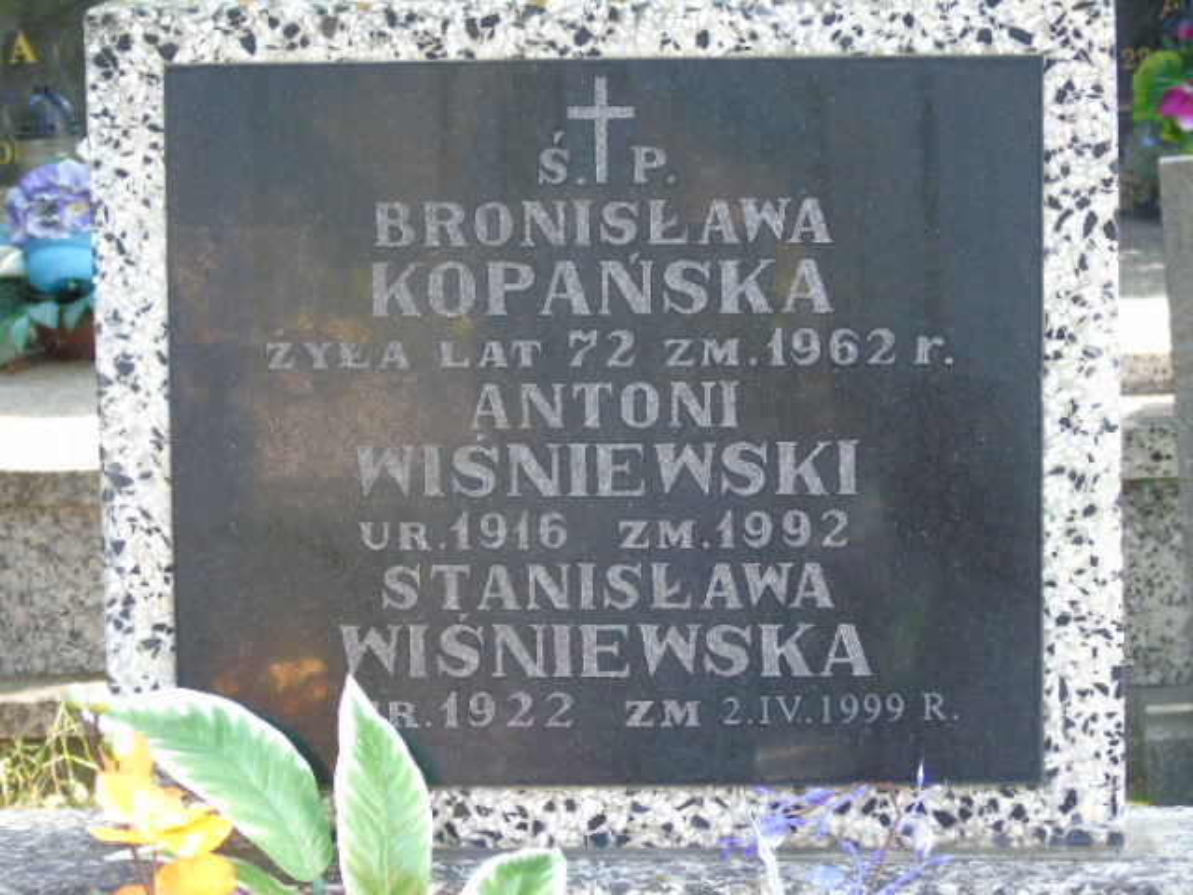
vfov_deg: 10.4
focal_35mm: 142
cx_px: 596
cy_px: 448
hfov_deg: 13.9
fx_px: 4894
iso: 400
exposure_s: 1/60
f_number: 4.7
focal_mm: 25
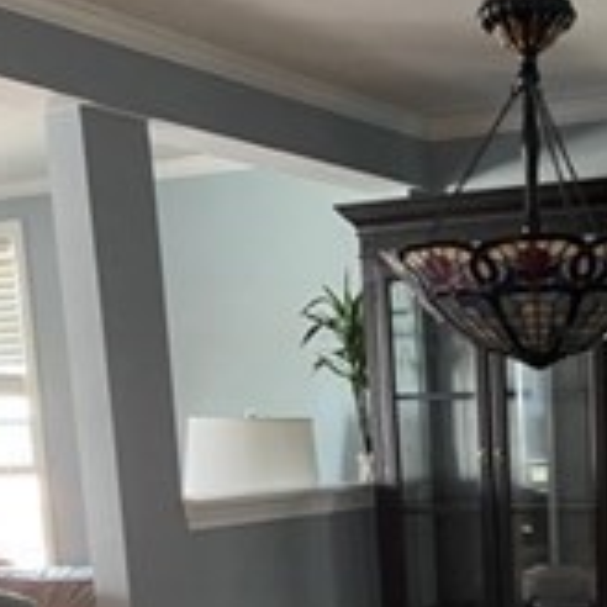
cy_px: 633
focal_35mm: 63
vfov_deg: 25.7
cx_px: 603
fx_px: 1250
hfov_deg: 25.9
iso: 500
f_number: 1.6
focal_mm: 5.1
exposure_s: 1/30
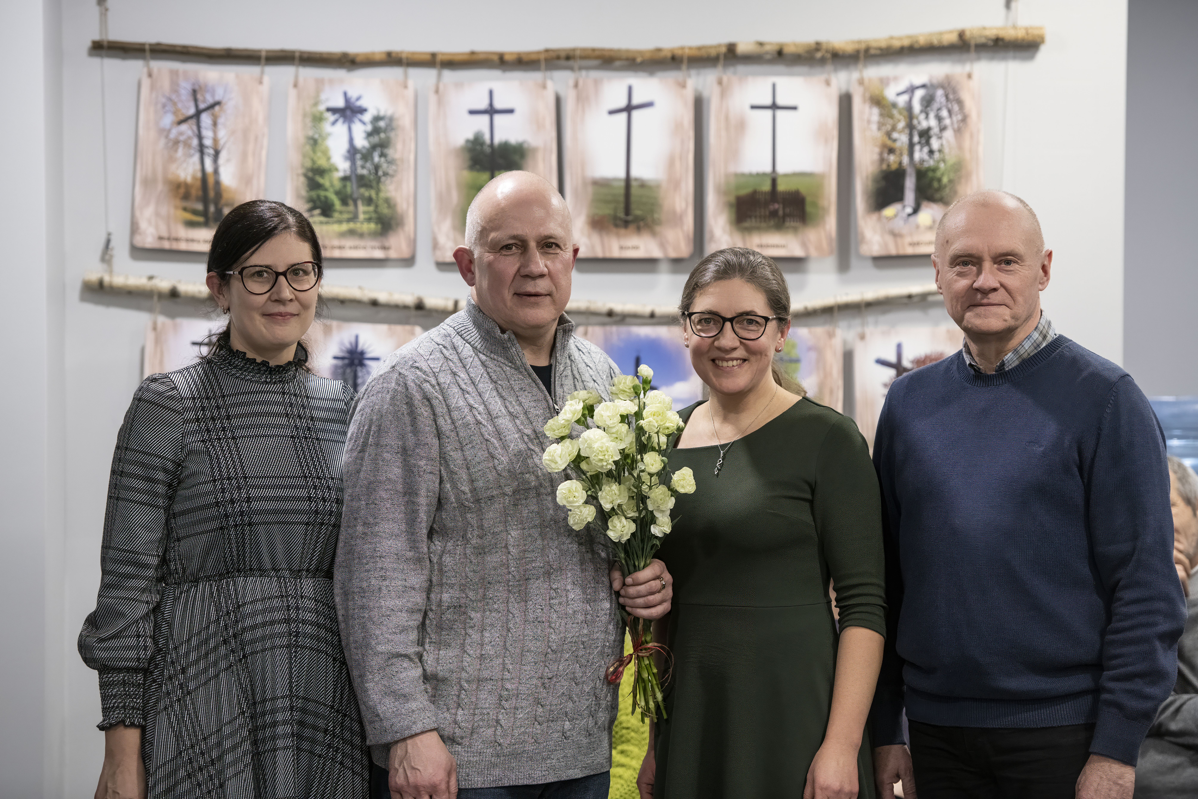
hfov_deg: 15.2
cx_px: 599
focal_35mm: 135
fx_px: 4492
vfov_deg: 10.2
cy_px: 400
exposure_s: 1/200
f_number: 3.5
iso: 1600
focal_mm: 135
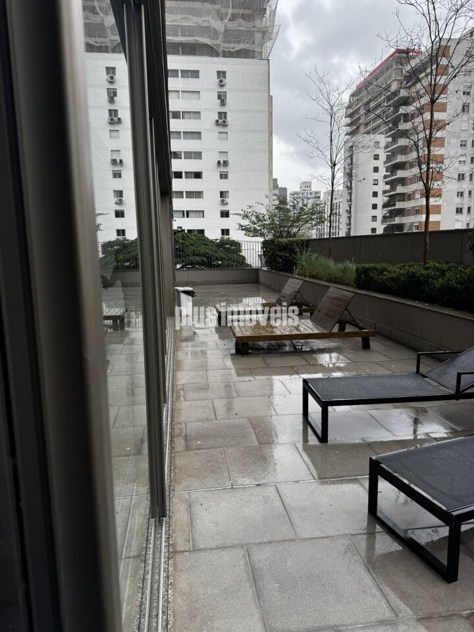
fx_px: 438
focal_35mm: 24
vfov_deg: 71.6
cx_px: 237
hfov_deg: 56.8
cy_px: 316
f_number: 1.78
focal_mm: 6.76
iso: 80
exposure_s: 1/488
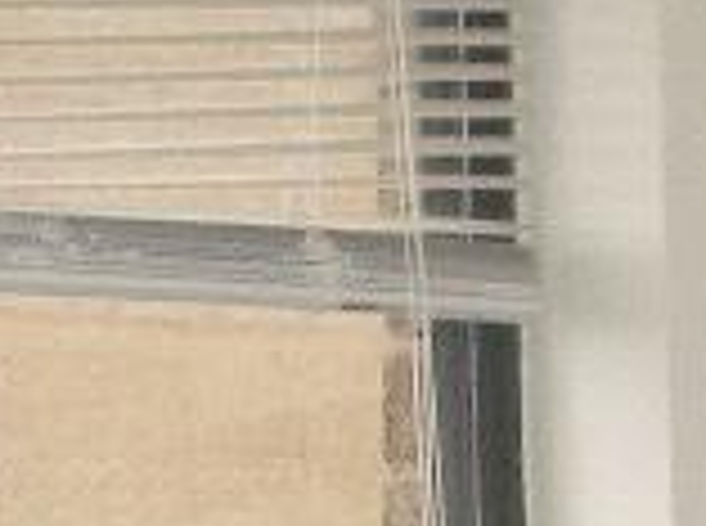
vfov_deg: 6.2
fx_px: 4660
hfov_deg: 8.7
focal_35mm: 229
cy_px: 1214
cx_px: 198
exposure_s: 1/160
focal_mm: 5.8
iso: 100
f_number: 4.3
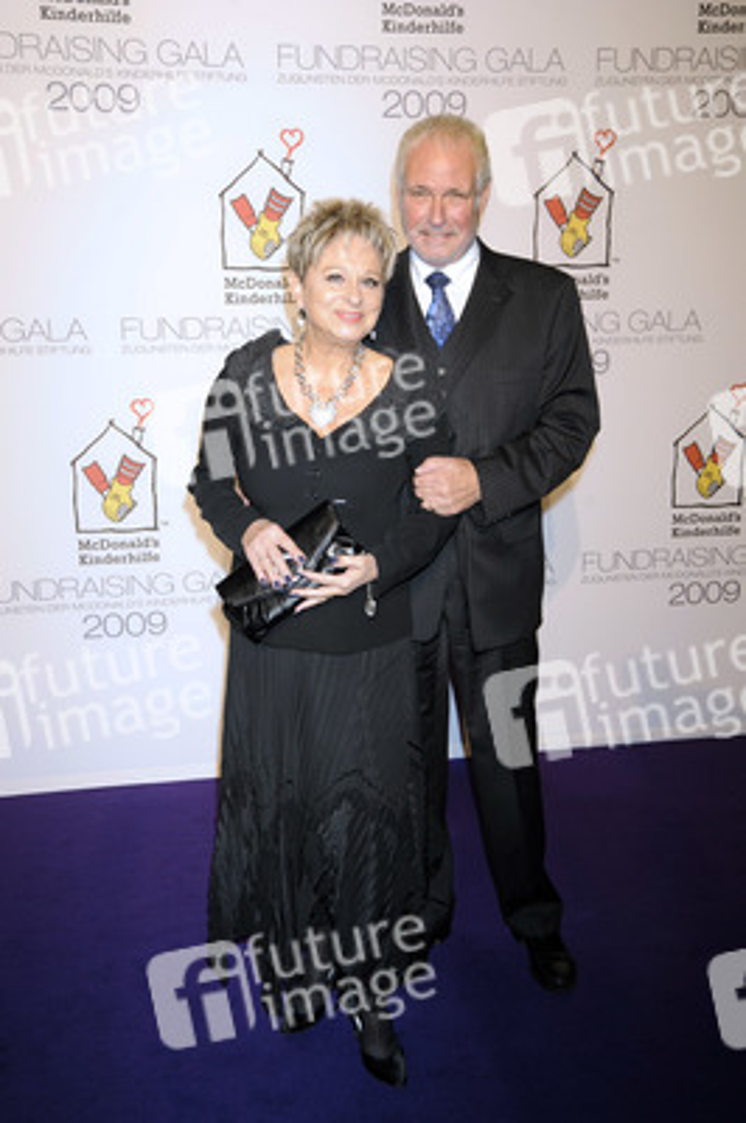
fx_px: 1245
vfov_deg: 48.5
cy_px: 562
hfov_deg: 33.3
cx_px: 373
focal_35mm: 40
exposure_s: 1/125
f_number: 5.6
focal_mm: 40
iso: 800
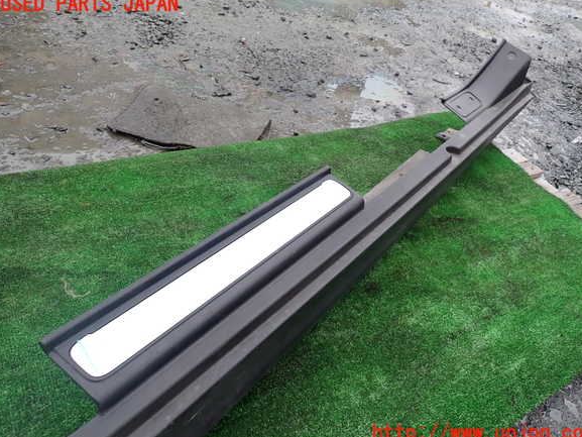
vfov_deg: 53.1
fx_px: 437
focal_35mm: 26
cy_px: 219
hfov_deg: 67.3
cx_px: 298
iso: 100
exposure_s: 1/400
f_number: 2.8
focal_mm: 4.5
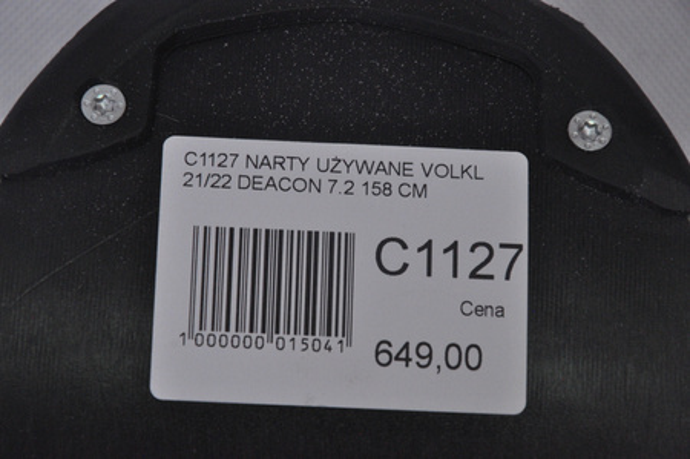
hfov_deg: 13.1
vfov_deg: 8.7
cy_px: 230
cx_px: 345
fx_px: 3015
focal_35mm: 158
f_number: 9.5
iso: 3200
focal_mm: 105
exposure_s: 1/125
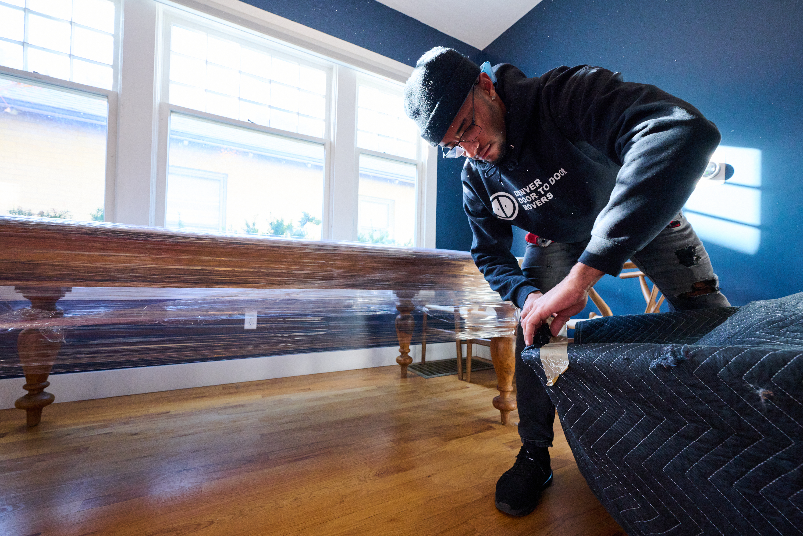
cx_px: 402
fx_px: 346
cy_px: 268
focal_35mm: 16
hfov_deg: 98.5
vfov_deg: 75.5
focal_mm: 15.5
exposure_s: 1/125
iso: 2500
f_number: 5.6
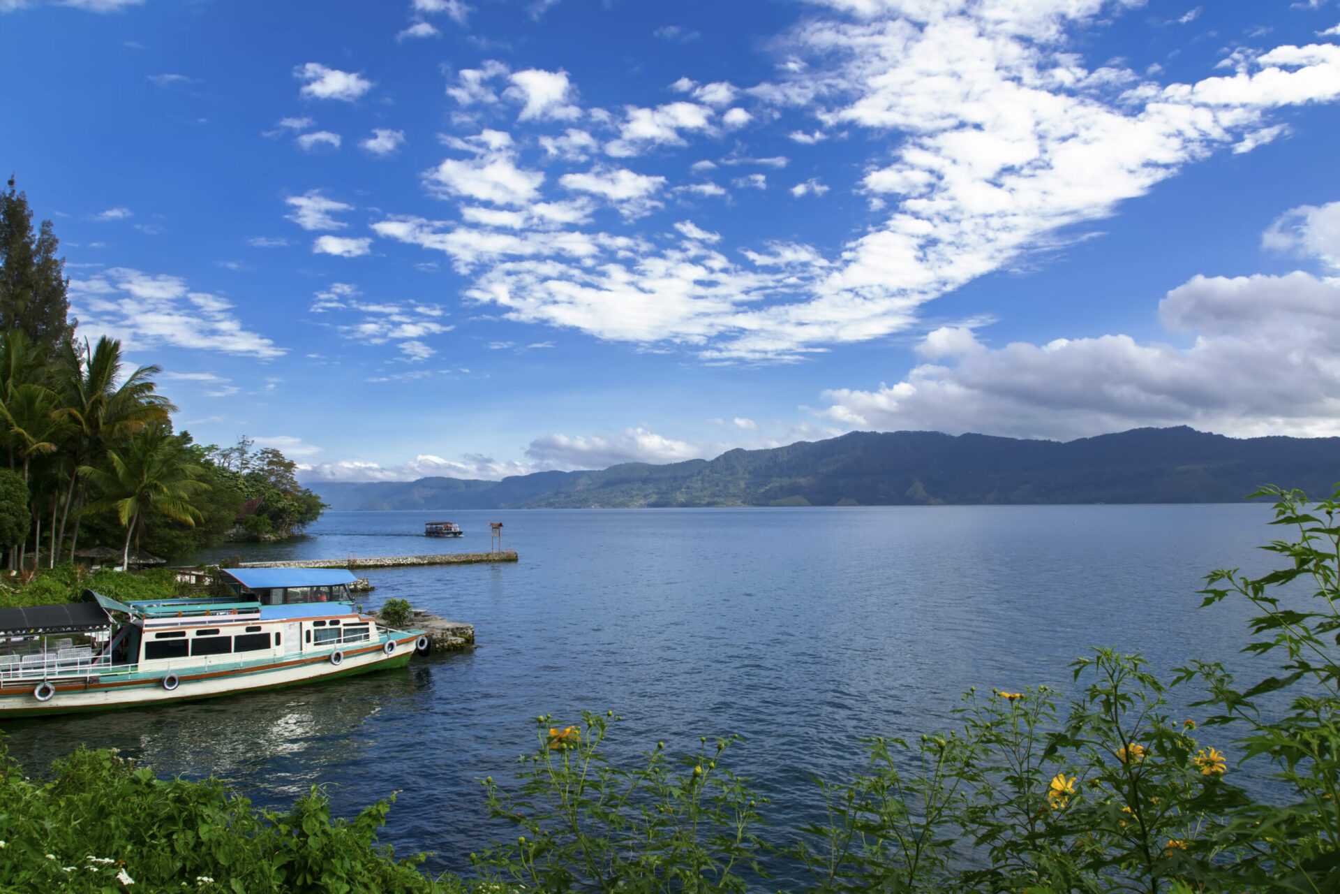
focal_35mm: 26
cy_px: 447
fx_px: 949
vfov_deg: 50.4
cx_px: 670
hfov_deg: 70.4
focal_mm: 17
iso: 100
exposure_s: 1/250
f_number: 9
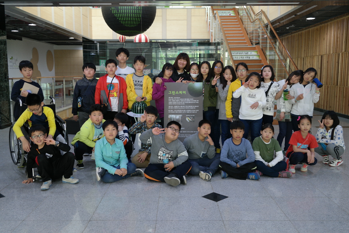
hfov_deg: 53.1
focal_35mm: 36
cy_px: 116
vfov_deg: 36.9
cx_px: 174
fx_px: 349
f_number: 3.5
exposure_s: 1/50
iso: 400
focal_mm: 24
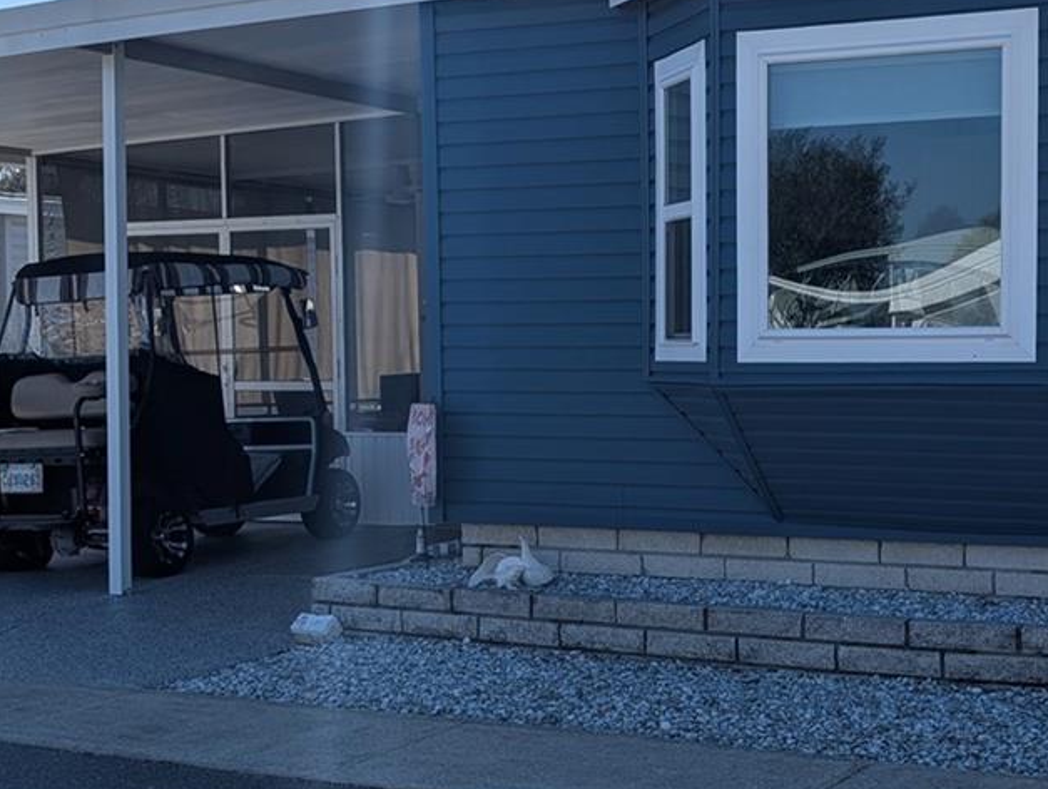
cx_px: 685
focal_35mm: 61
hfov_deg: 31.4
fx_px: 1849
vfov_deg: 24.1
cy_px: 443
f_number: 1.68
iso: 21
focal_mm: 6.9
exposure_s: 1/1938
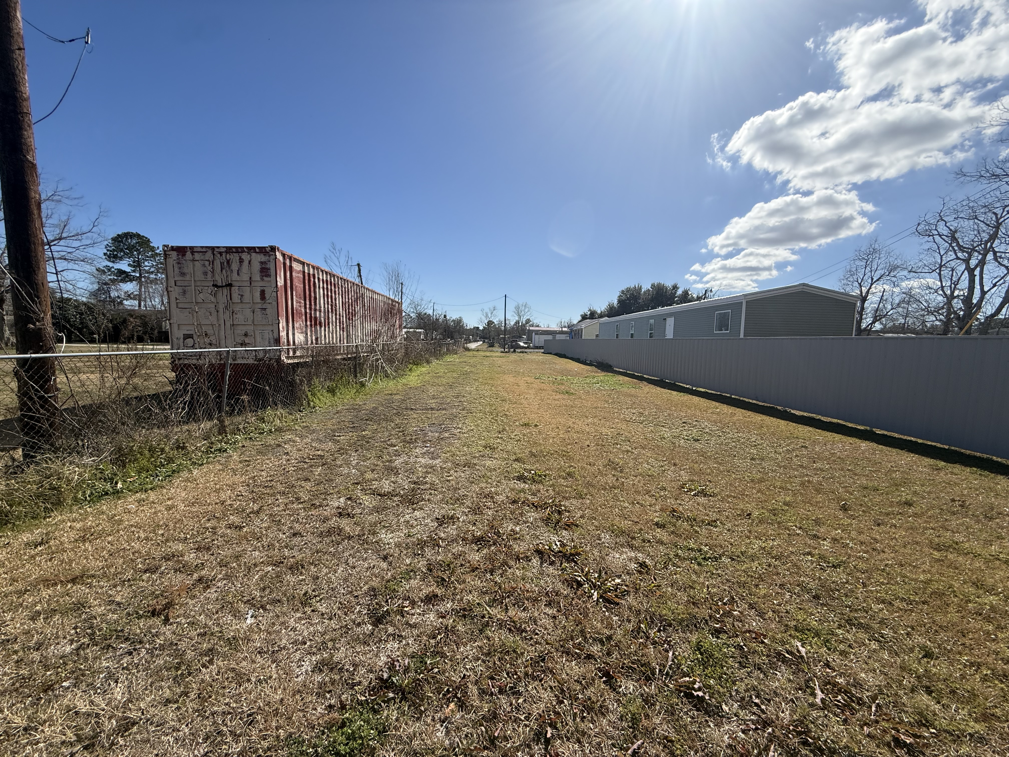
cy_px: 378
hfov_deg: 102.1
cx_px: 504
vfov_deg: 85.7
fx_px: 408
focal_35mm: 14
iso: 50
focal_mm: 2.22
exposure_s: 1/3460
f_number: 2.2
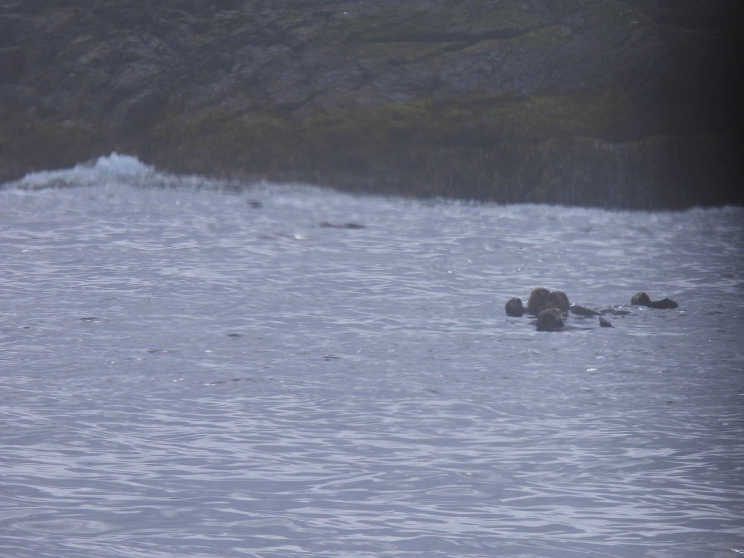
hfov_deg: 2.8
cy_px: 279
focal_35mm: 700
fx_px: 15045
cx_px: 372
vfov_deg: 2.1
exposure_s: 1/1250
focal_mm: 125
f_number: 5.6
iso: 100
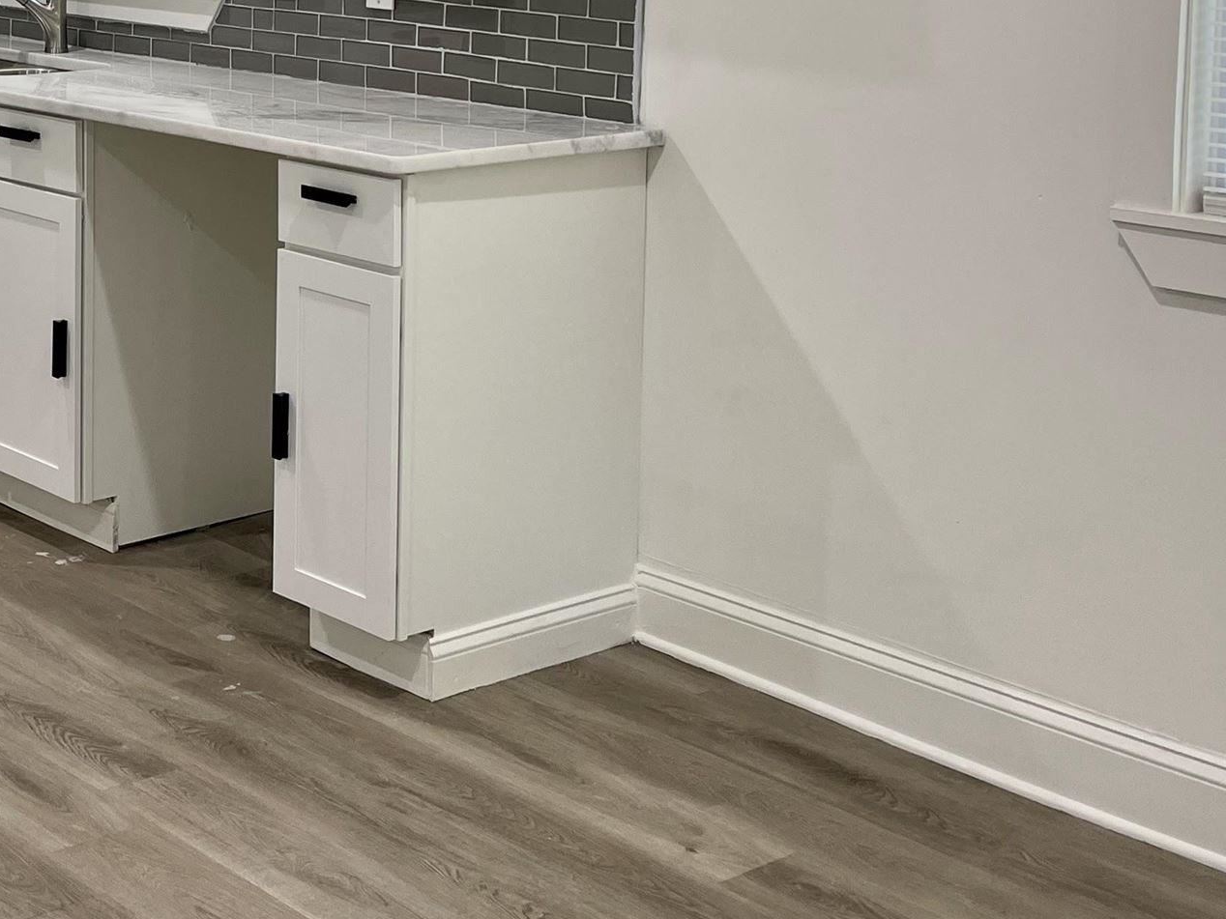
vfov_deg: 22.2
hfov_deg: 29.4
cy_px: -47
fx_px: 2231
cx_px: 104
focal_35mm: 63
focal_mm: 5.1
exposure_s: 1/60
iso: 80
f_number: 1.6
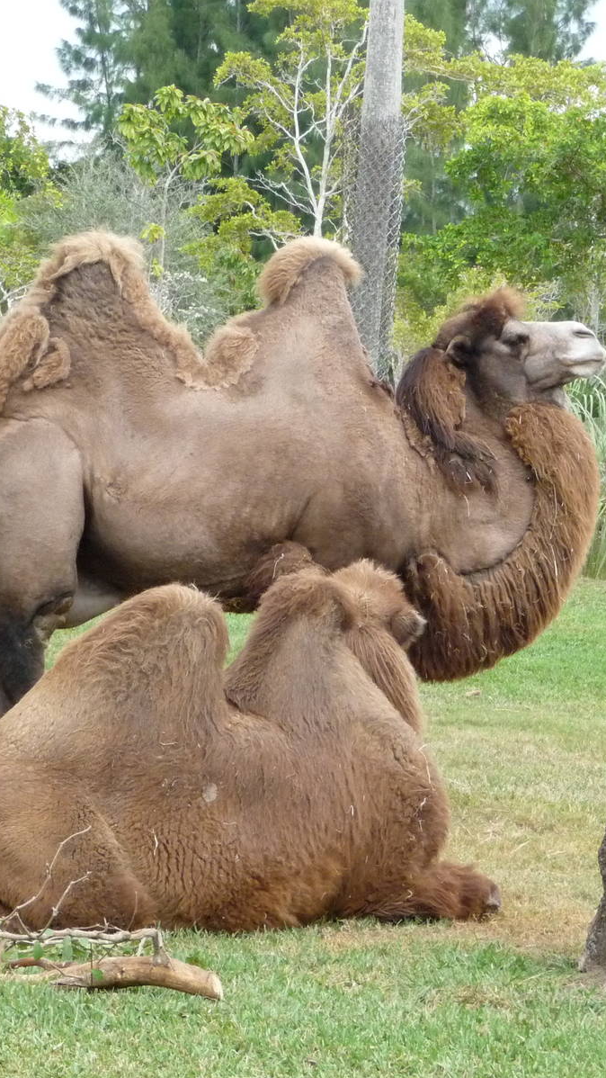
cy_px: 539
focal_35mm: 163
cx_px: 279
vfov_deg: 13.2
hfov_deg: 7.4
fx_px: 4656
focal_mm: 19.1
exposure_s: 1/320
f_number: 4.7
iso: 400
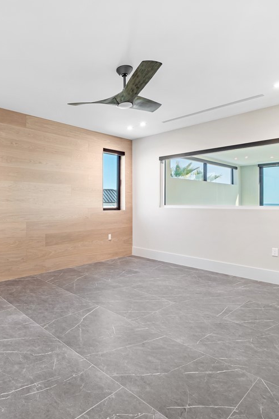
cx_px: 74
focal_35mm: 20
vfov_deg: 84.0
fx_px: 233
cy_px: 205
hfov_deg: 59.0
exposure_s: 1/5
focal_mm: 7
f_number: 7.1
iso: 200
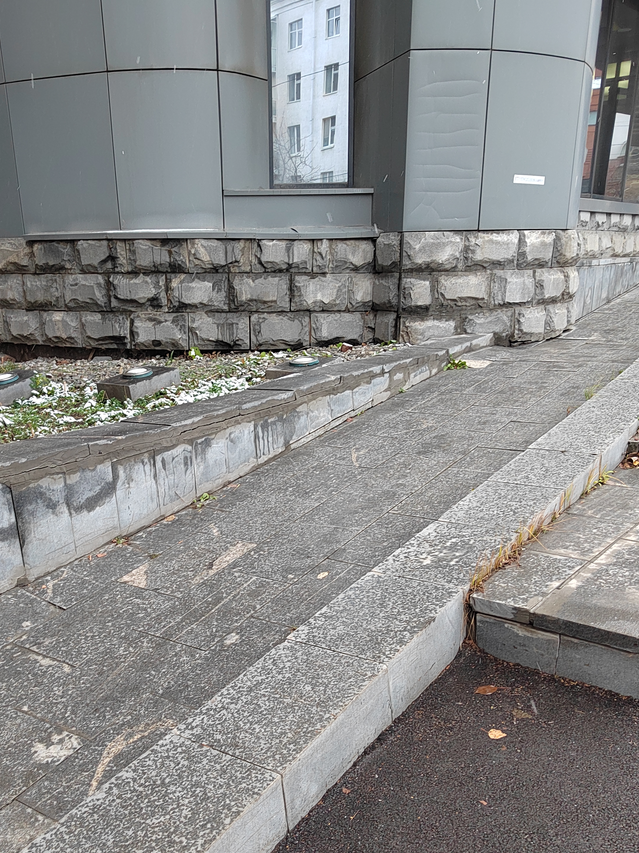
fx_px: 763
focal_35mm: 31
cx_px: 269
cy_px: 561
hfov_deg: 45.3
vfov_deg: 57.2
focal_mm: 5.52
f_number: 1.9
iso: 1853
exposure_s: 1/50
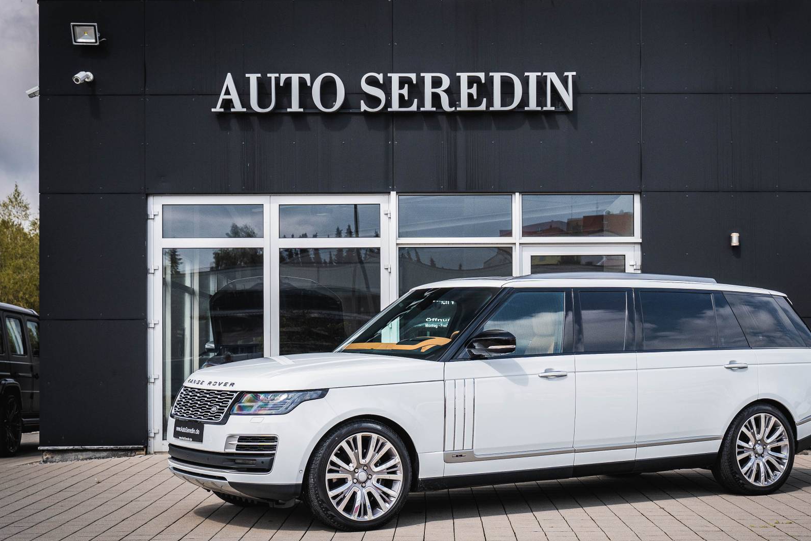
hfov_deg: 38.8
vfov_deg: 26.5
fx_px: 1149
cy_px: 278
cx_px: 466
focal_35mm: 51
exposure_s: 1/1000
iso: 500
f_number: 5
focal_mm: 42
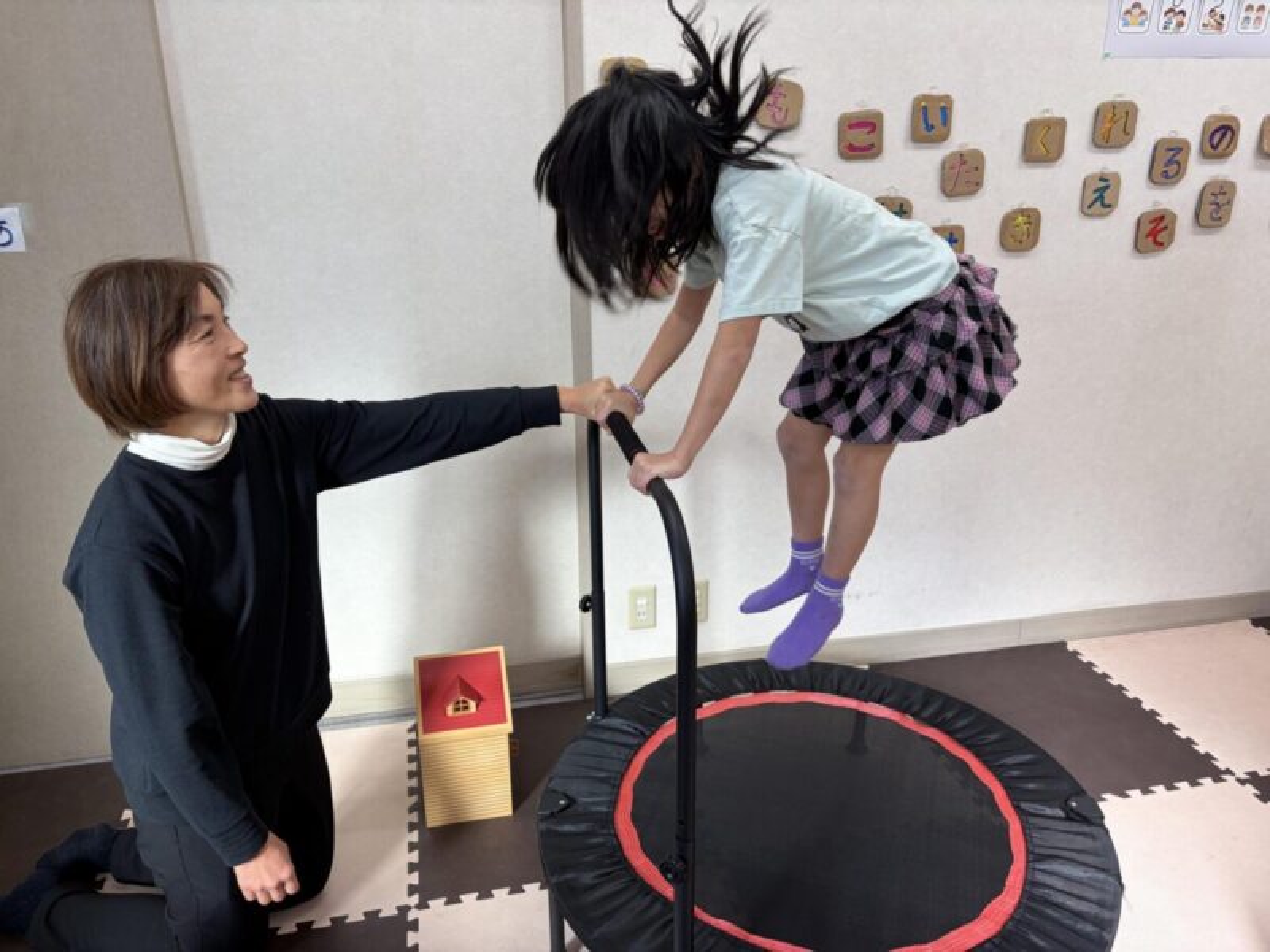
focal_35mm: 26
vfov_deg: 53.1
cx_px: 635
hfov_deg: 67.3
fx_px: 954
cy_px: 476
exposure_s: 1/126
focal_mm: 5.96
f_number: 1.6
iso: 32
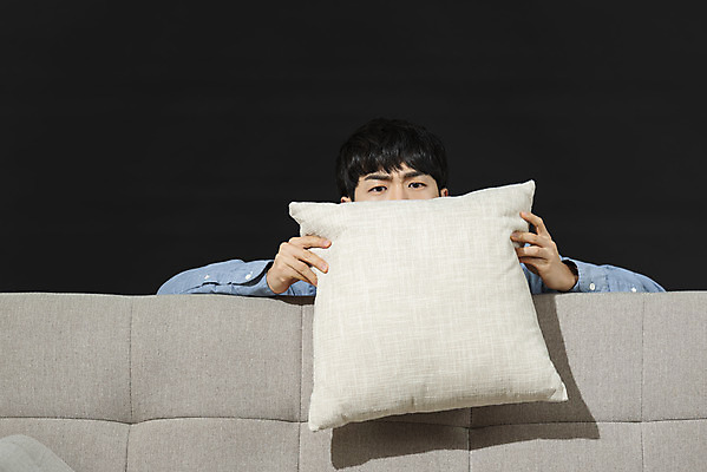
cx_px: 354
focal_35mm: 160
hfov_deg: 12.8
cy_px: 236
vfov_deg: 8.6
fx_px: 3144
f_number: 4
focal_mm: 160
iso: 100
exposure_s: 1/125
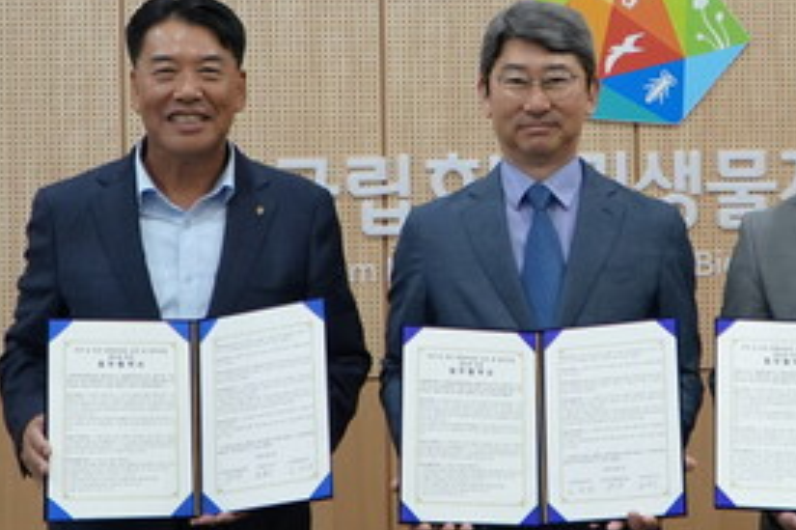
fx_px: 1591
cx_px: 530
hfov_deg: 27.9
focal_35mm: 72
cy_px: 142
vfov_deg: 18.8
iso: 1600
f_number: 4
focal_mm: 22
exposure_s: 1/160
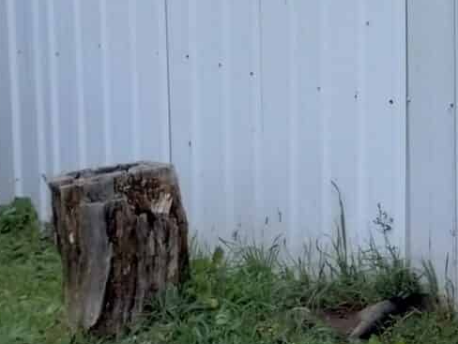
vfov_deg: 10.1
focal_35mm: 147
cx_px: 902
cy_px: 46
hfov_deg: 12.0
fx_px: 1947
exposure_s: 1/120
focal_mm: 4.27
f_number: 1.8
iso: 104
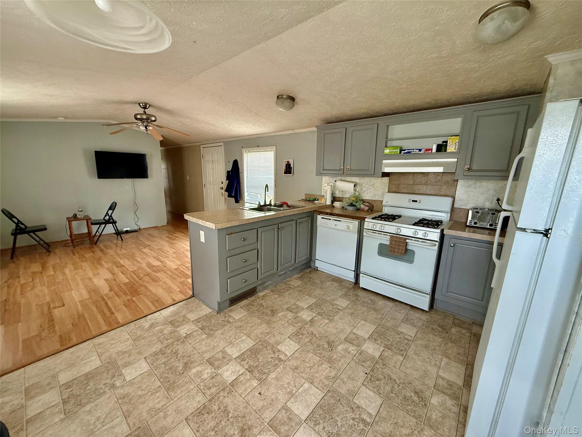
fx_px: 235
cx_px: 291
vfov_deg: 85.7
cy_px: 218
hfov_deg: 102.1
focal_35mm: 14
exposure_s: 1/78
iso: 320
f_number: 2.2
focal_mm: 2.22
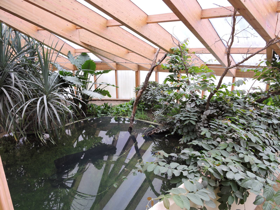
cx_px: 140
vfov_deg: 56.8
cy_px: 105
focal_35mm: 24
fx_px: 194
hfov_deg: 71.6
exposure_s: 1/60
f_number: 3.3
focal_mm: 4.3
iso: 100
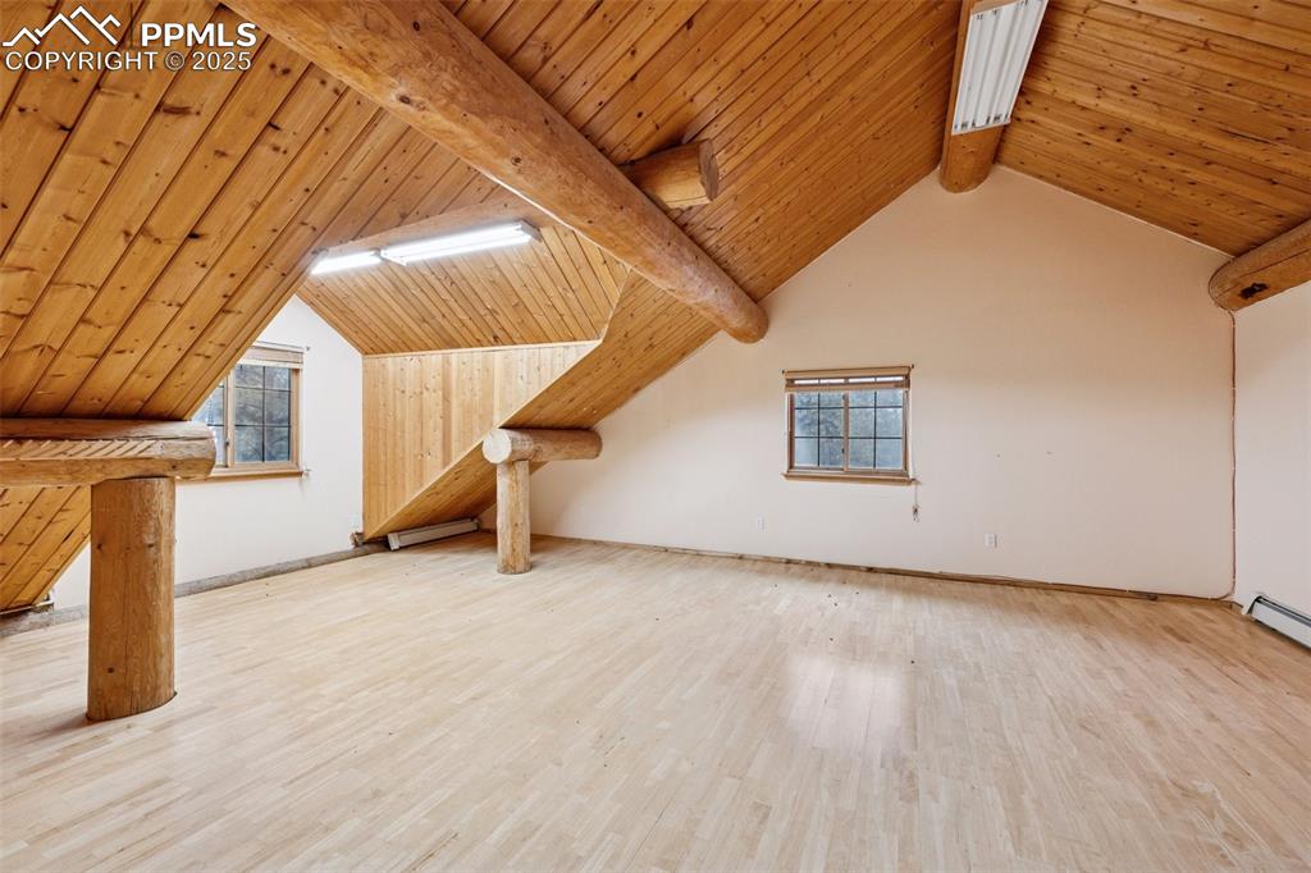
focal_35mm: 15
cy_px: 436
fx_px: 546
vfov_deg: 77.3
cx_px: 656
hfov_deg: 100.4
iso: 800
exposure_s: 1/2.5
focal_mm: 15
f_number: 11
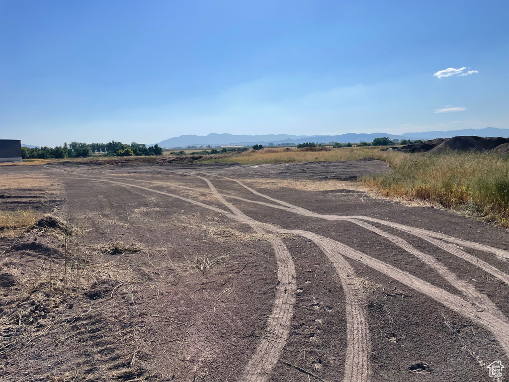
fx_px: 382
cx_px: 254
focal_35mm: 26
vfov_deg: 53.1
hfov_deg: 67.3
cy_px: 191
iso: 32
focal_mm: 4.2
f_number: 1.6
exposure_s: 1/9091
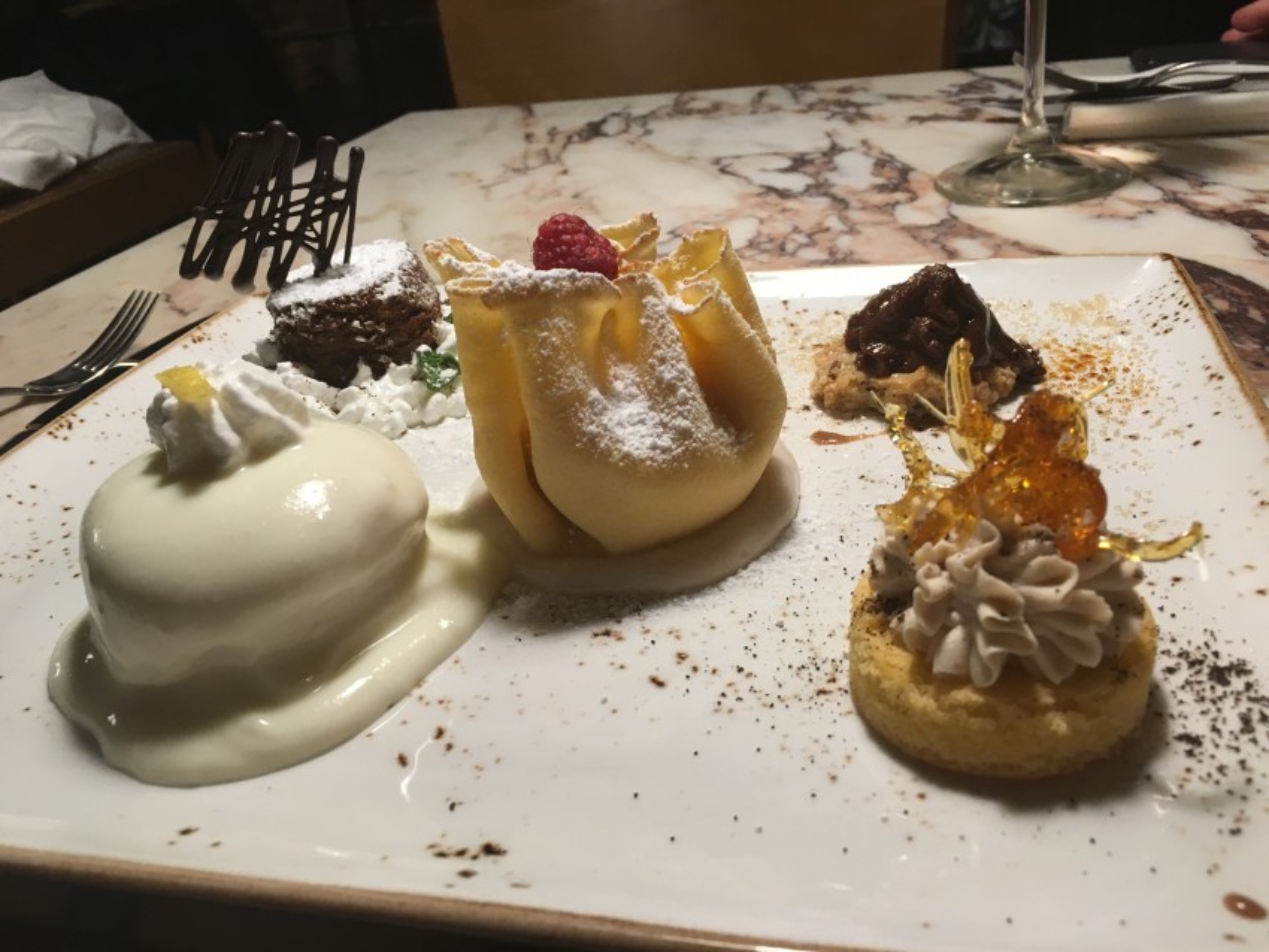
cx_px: 634
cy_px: 476
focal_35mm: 29
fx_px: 1063
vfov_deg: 48.2
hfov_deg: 61.6
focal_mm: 4.15
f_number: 2.2
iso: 50
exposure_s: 1/33
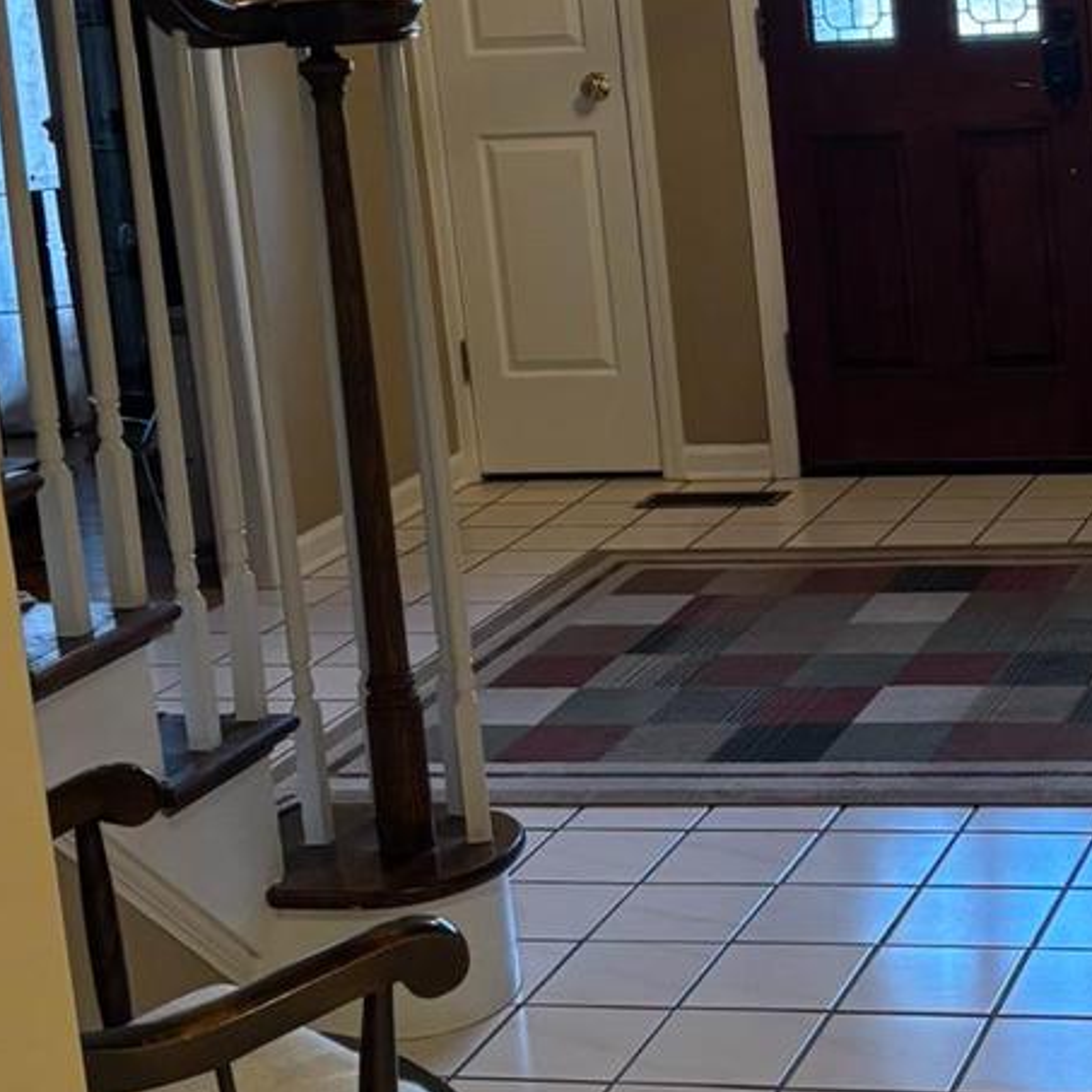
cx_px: 1106
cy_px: 419
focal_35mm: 78
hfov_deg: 21.4
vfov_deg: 22.2
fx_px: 2784
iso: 320
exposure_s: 1/60
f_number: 1.6
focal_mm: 5.96
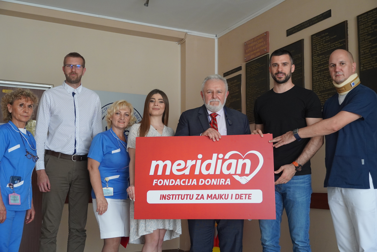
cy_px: 126
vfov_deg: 29.9
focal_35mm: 45
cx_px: 188
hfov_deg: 43.6
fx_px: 471
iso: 1250
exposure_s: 1/160
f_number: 4.5
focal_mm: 30
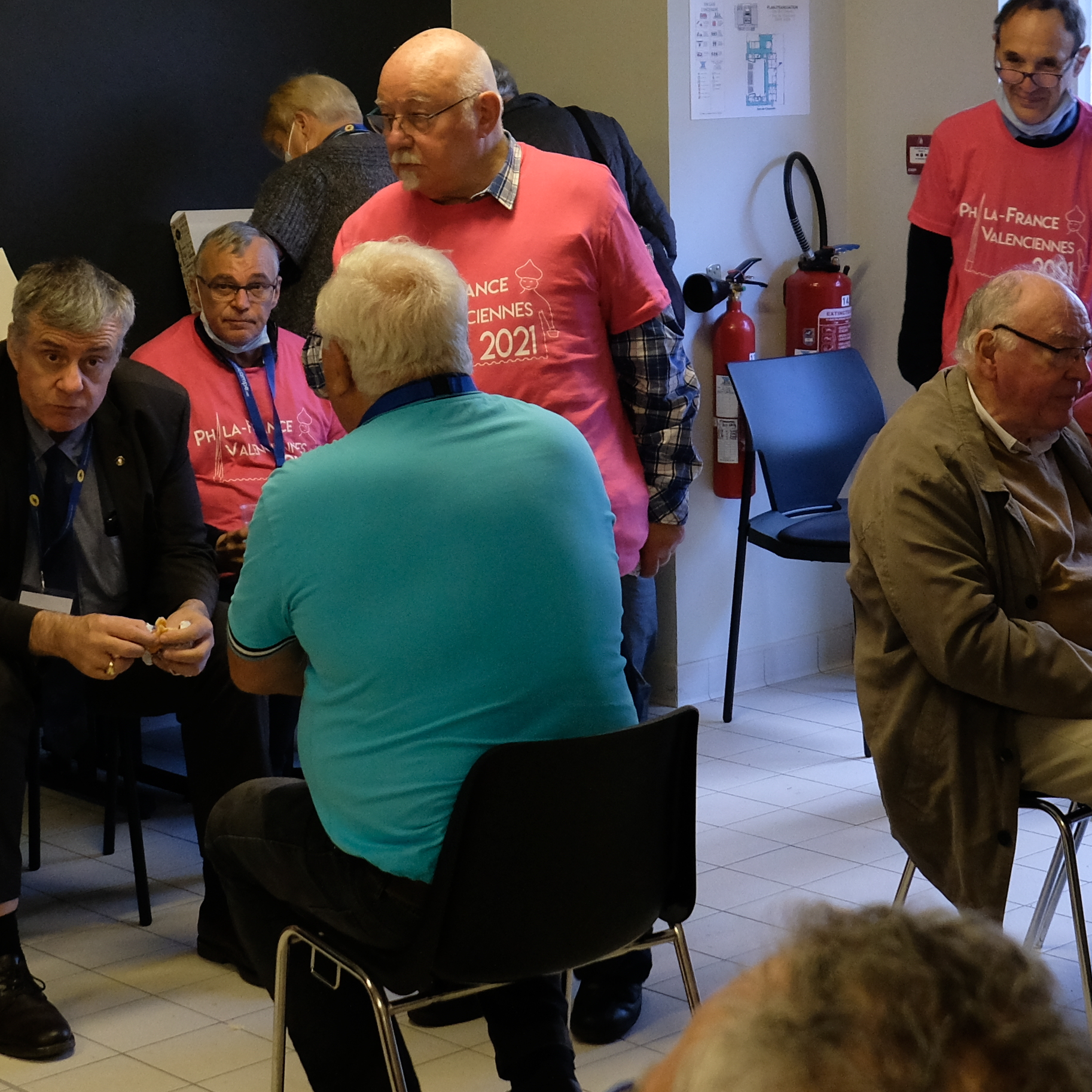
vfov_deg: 21.3
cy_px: 413
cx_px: 680
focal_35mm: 81
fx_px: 2891
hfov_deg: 21.3
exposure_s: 1/125
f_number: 3.6
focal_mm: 19
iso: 1250
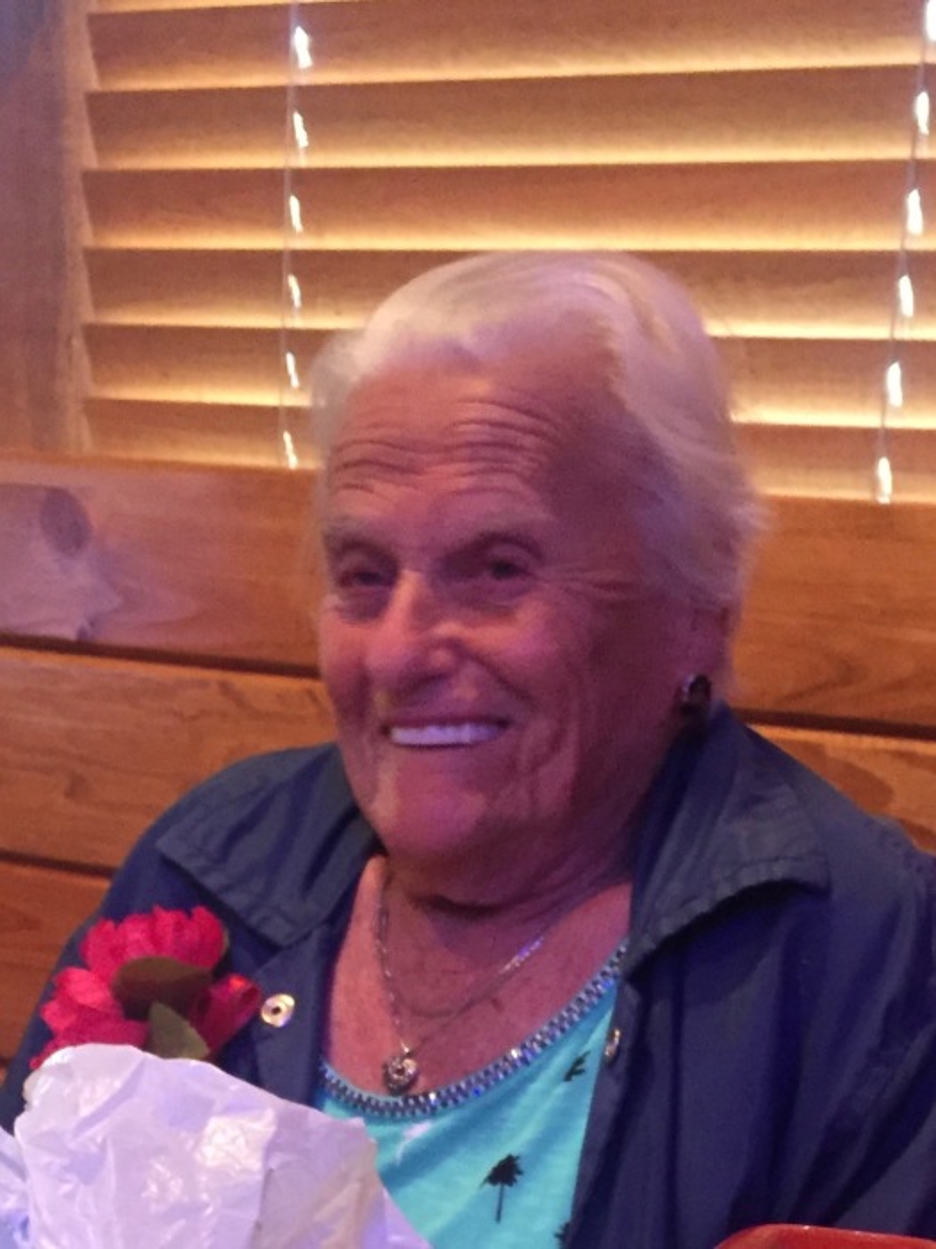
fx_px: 1046
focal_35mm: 29
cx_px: 468
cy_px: 624
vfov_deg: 61.7
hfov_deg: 48.2
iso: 250
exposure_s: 1/24
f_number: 2.2
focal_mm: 4.15
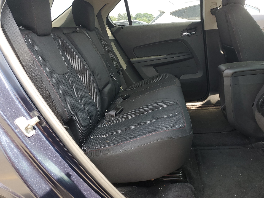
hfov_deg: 63.4
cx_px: 142
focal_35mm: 28
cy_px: 94
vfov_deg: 49.7
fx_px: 214
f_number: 1.5
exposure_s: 1/179
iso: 50
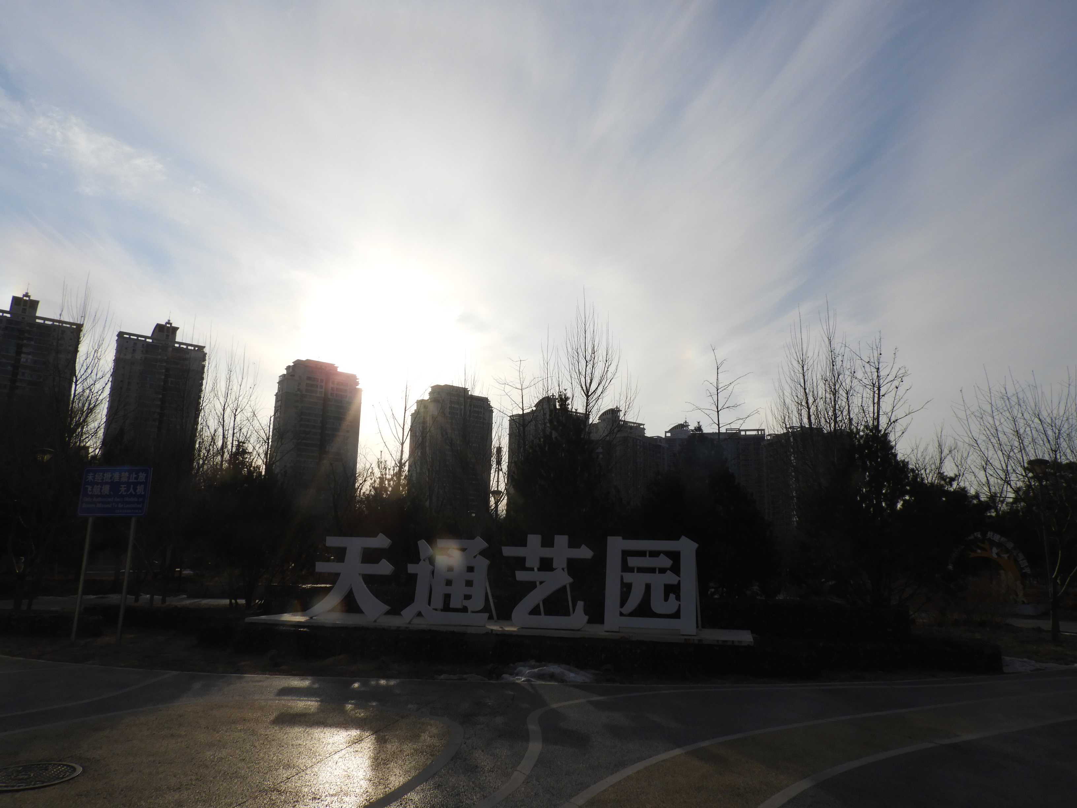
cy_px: 404
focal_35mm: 24
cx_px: 538
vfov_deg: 56.8
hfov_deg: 71.6
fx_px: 747
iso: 100
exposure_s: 1/1600
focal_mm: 4.3
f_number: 4.8
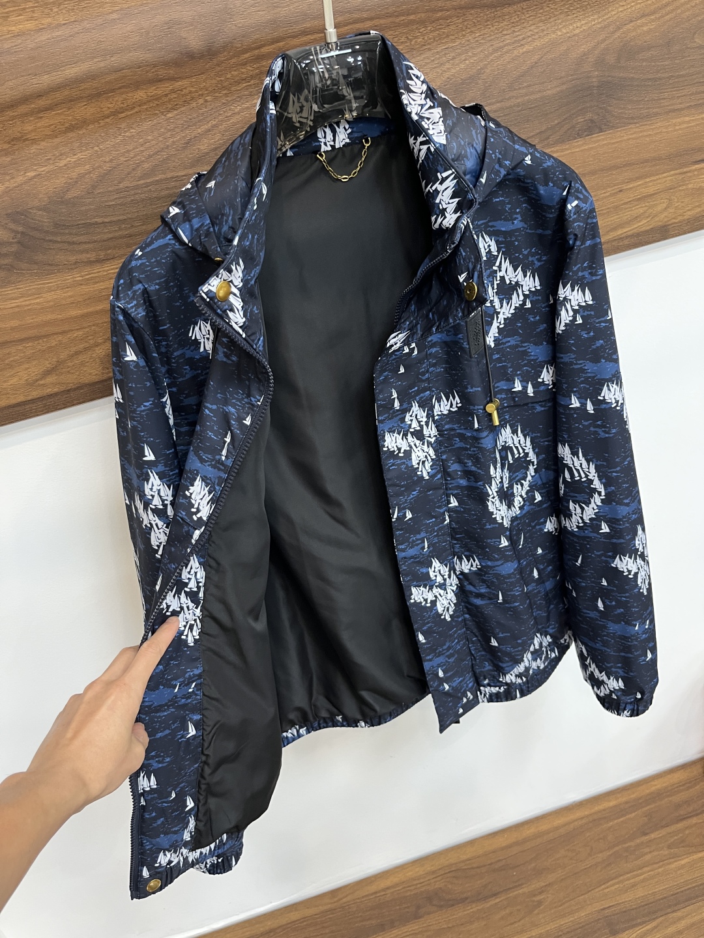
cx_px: 352
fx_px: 705
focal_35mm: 26
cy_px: 469
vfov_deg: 67.3
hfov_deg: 53.1
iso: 200
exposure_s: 1/50
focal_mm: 5.1
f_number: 1.6
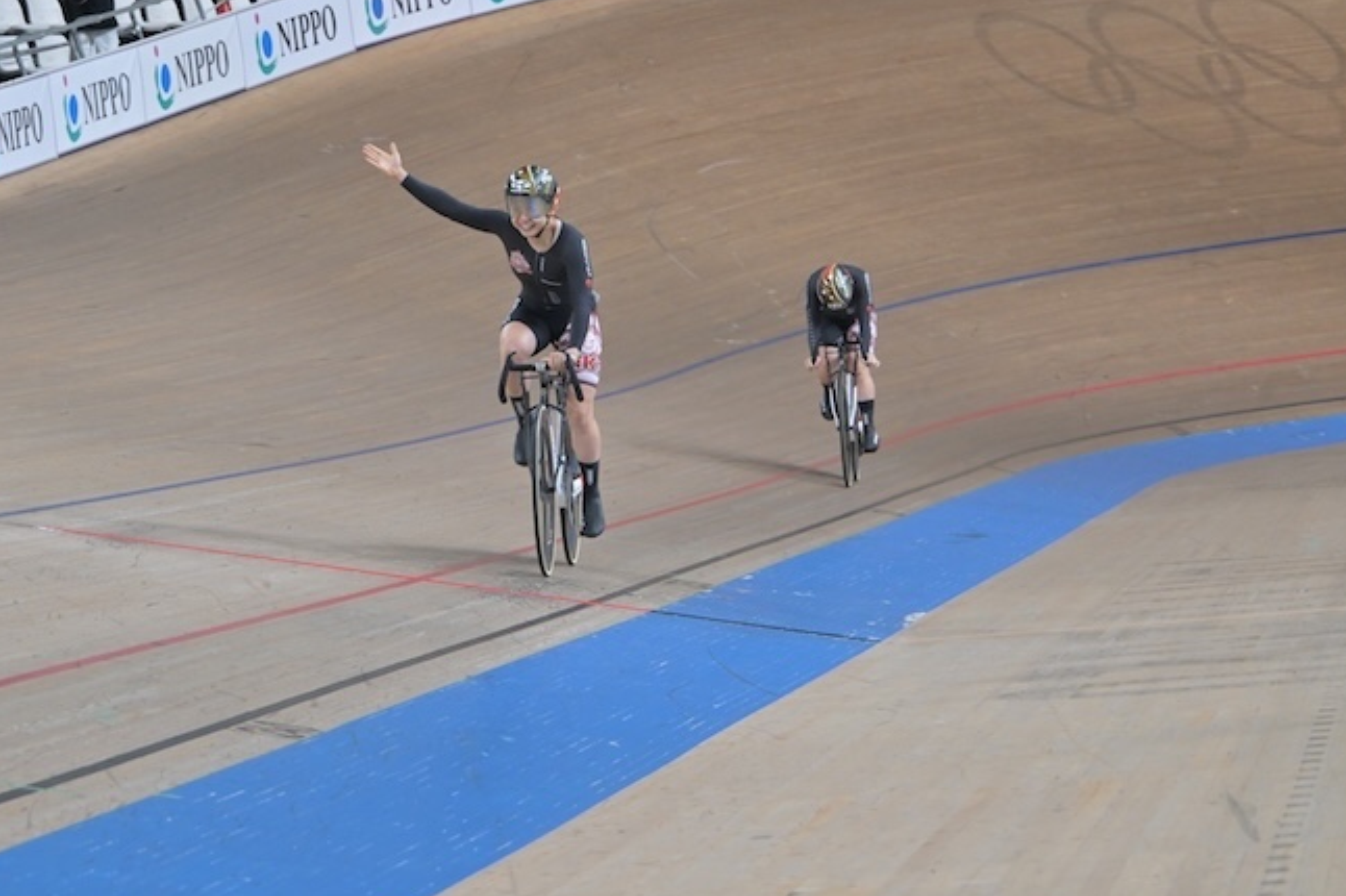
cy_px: 409
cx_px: 577
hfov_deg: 12.8
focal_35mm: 161
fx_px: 6016
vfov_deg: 8.5
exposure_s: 1/250
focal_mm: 130
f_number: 8
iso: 2500
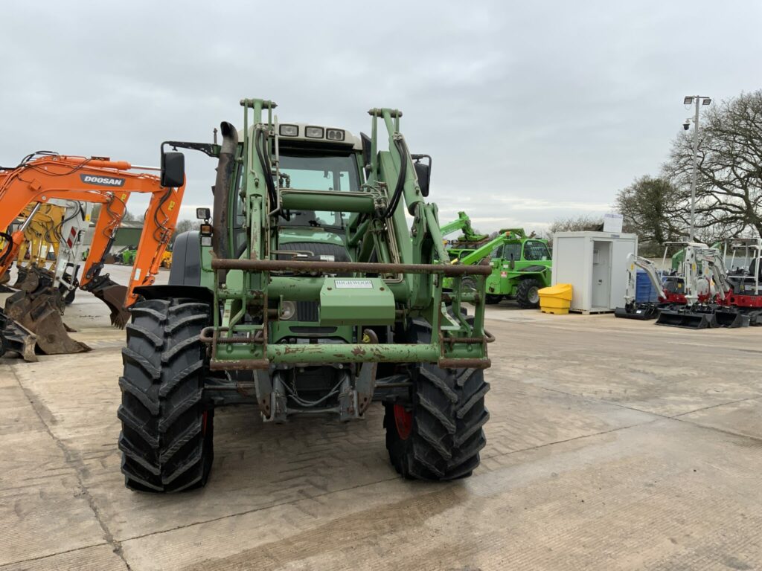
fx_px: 638
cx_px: 381
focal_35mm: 29
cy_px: 286
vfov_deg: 48.2
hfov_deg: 61.7
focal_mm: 3
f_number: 1.8
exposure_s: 1/292
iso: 16
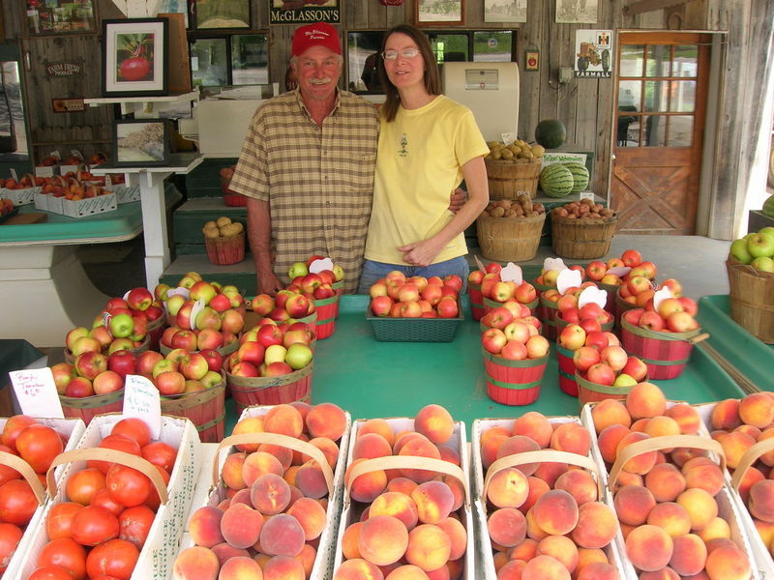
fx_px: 760
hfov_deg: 54.0
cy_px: 290
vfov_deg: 41.8
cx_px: 387
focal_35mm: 34
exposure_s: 1/51.4
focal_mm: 5.7
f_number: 4.9
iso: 50
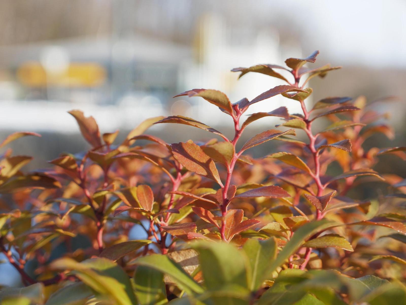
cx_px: 203
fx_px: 938
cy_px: 152
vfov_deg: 18.4
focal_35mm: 80
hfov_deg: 24.4
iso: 200
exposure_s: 1/250
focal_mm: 40
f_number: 5.6
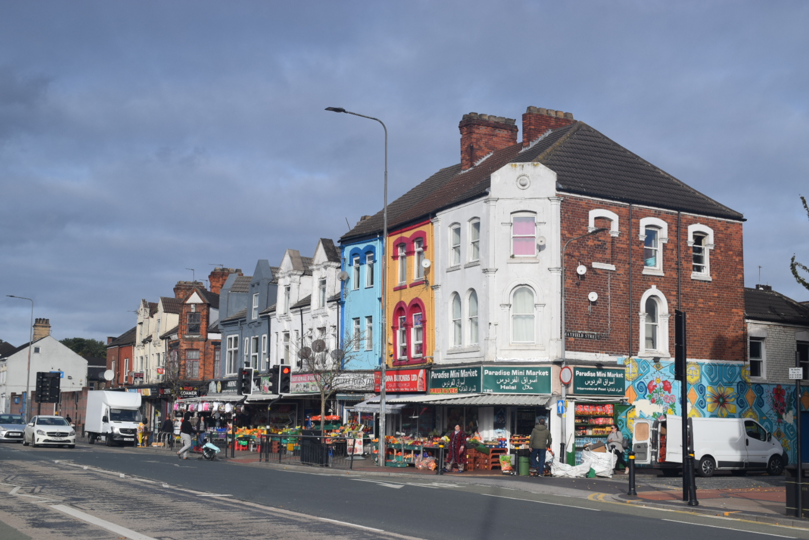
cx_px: 404
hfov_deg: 38.9
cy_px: 270
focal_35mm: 51
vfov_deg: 26.5
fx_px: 1146
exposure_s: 1/320
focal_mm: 34
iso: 200
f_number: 9
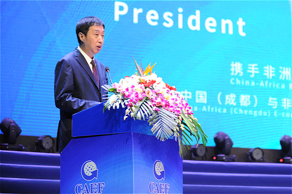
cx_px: 146
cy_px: 97
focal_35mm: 70
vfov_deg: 19.4
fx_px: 567
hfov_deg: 28.9
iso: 2000
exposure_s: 1/160
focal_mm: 70
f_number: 2.8
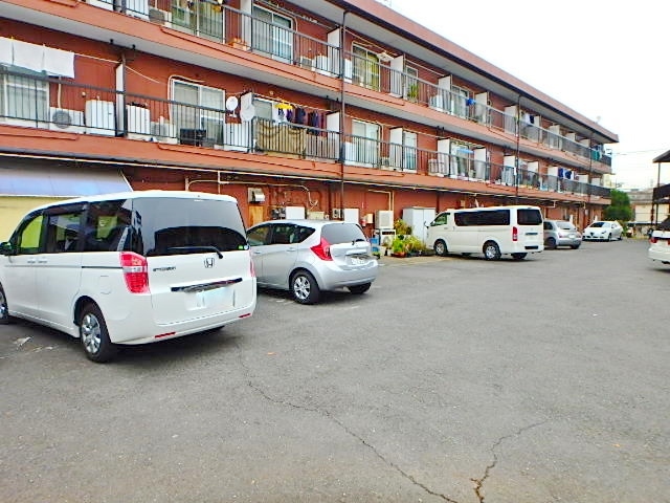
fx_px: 406
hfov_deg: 79.0
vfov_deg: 63.4
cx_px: 335
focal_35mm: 21
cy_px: 252
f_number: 3.5
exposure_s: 1/125
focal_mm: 3.7
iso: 125
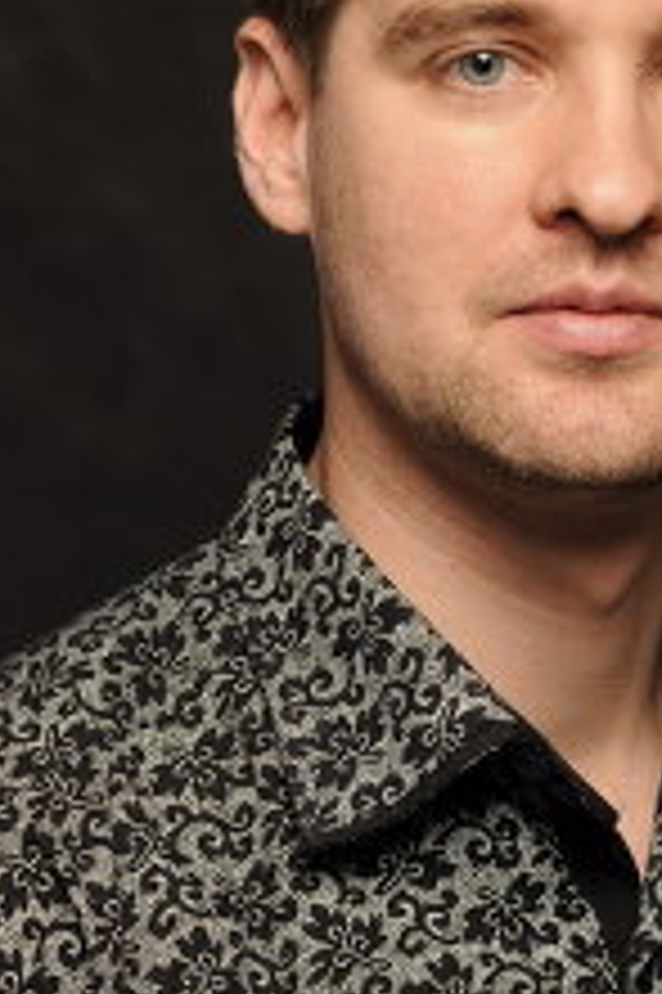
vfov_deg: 11.1
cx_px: 529
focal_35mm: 185
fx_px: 5111
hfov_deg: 7.4
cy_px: 355
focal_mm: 70
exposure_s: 1/160
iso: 200
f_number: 9
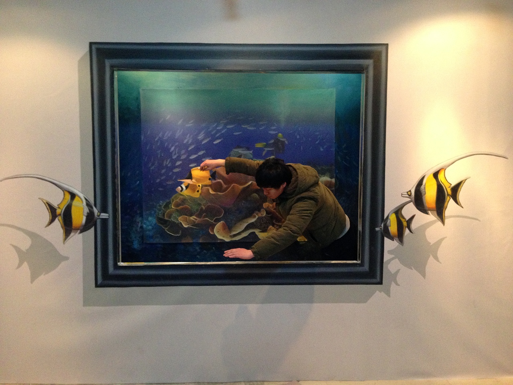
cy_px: 192
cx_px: 256
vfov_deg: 42.9
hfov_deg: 55.4
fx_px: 489
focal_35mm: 33
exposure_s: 1/20
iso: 400
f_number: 2.4
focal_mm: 4.13
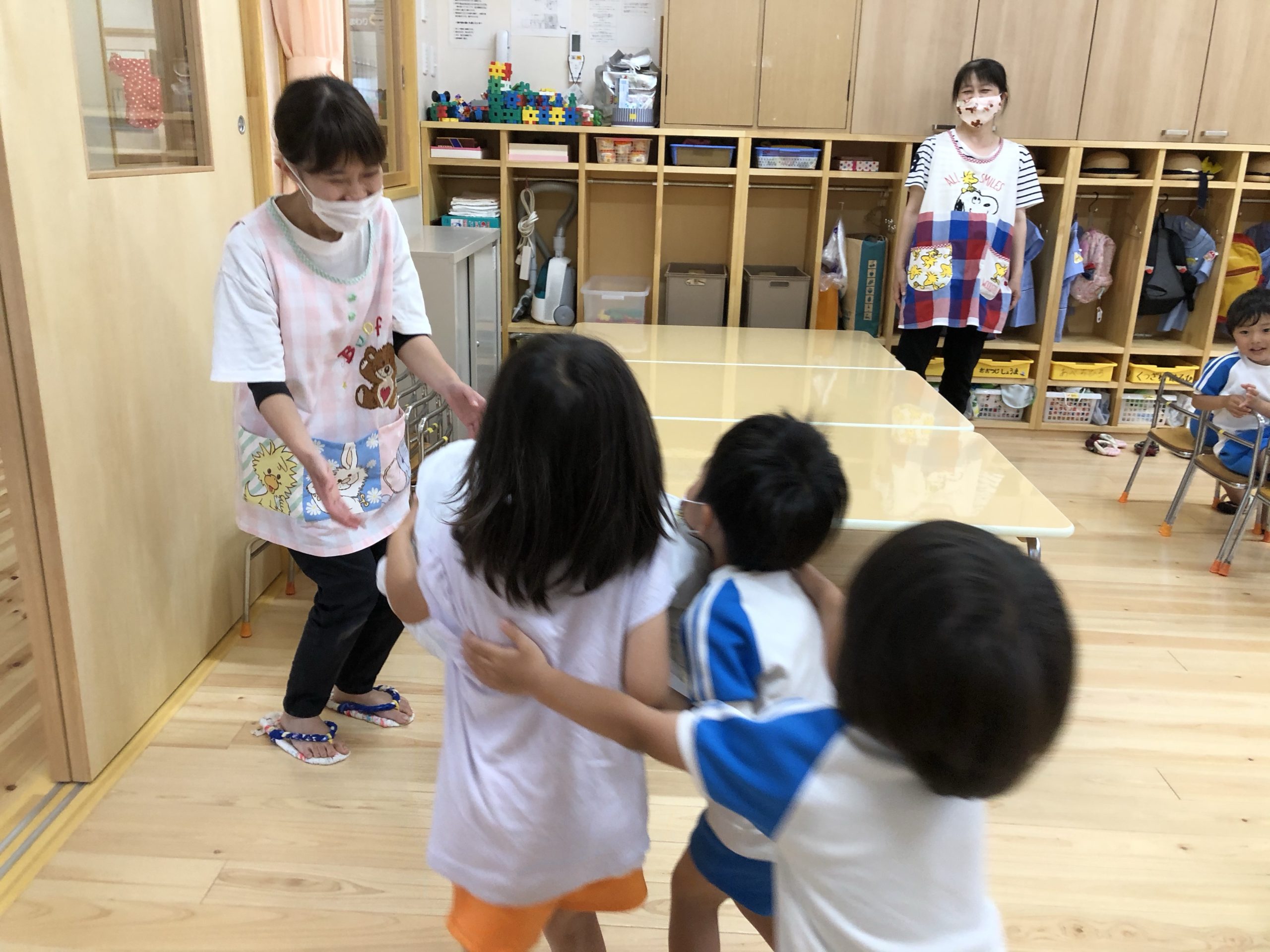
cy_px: 476
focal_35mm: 28
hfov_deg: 63.4
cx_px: 635
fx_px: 1027
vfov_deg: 49.7
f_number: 1.8
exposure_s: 1/100
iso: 160
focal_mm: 3.99
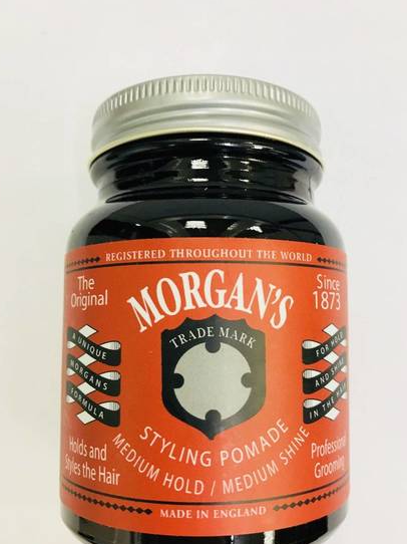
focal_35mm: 31
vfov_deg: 58.3
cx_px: 210
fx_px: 486
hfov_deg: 45.4
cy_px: 297
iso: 40
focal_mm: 3.99
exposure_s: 1/25
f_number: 1.8
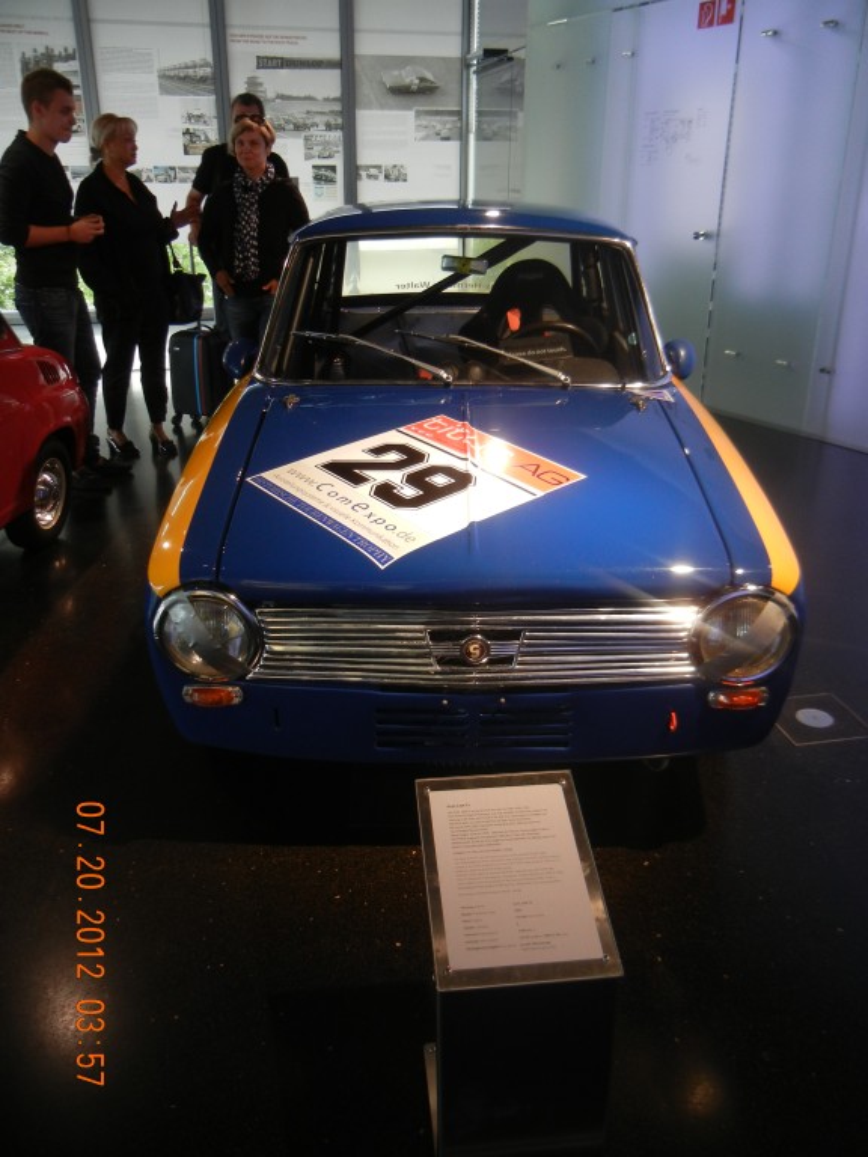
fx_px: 1003
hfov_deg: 46.8
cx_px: 434
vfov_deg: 60.0
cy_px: 578
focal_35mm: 30
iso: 217
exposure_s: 1/57
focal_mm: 5.4
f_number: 3.5
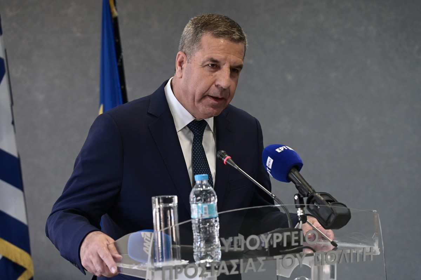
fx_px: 1636
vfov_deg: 9.8
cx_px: 210
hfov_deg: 14.7
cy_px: 140
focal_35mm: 140
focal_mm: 140
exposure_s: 1/320
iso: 4000
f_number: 4.5
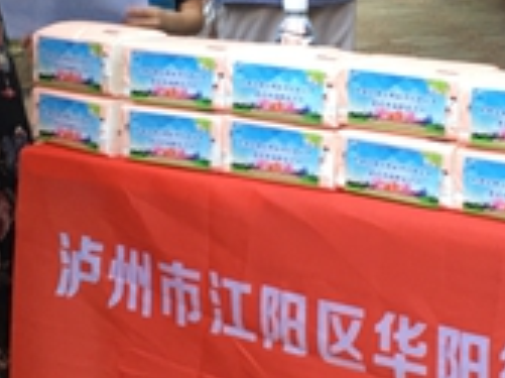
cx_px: 287
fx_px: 1618
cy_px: 76
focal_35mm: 111
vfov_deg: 13.3
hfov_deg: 17.7
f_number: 2.2
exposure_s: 1/17
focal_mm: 4.15
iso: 32
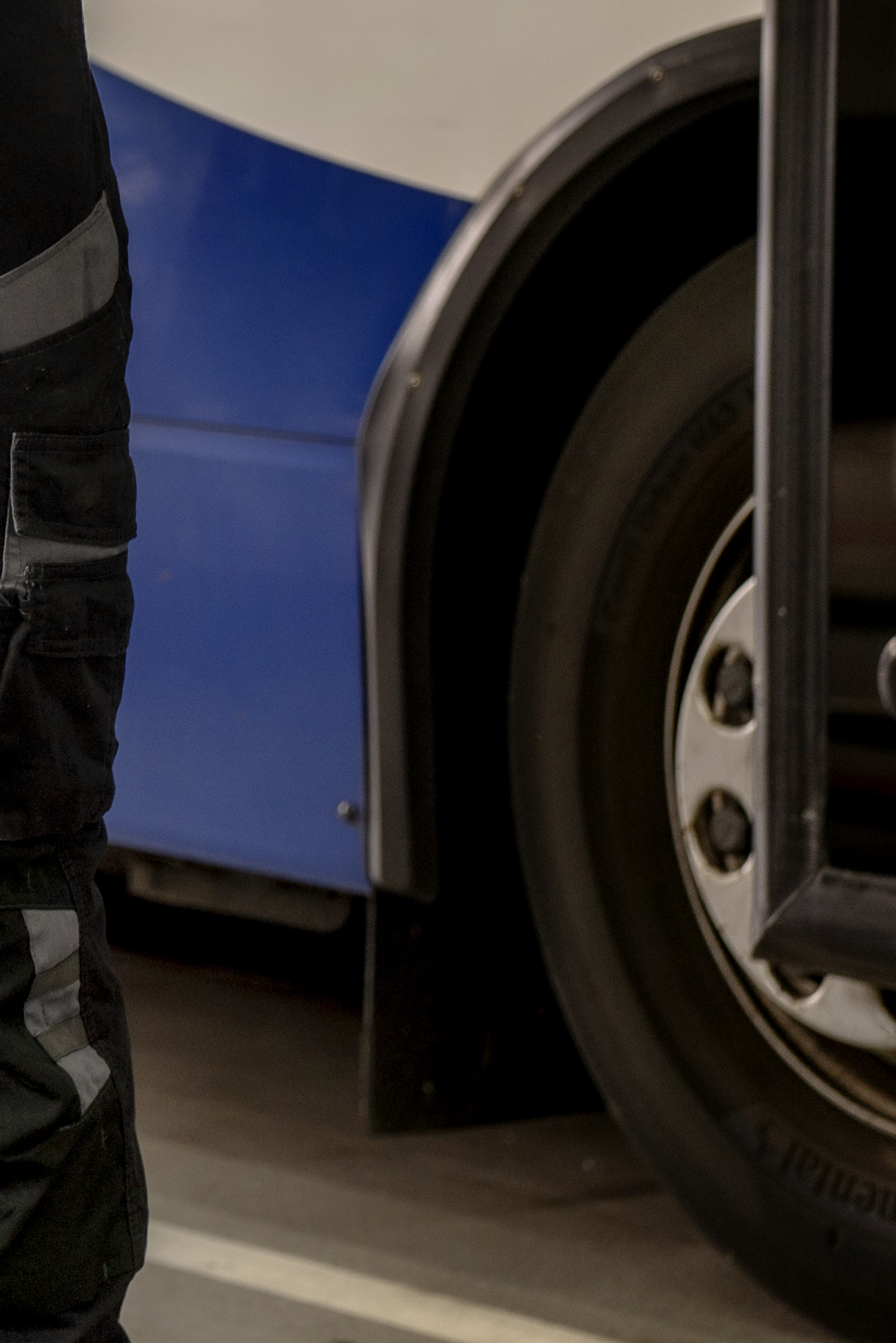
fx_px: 6009
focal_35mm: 161
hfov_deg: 8.4
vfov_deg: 12.6
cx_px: -268
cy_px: -48
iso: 200
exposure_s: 1/250
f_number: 2.8
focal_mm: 53
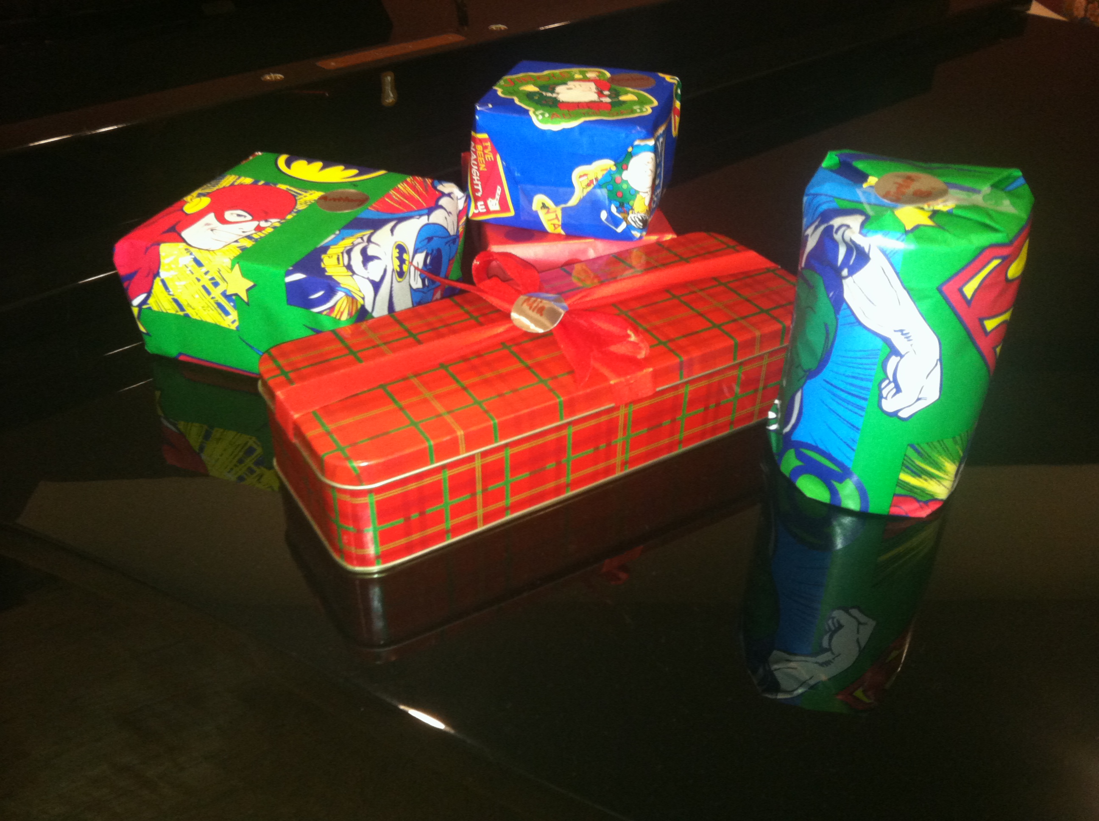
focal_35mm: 35
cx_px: 550
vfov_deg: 40.6
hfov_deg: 52.7
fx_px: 1110
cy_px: 410
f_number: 2.8
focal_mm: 3.85
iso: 250
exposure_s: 1/15
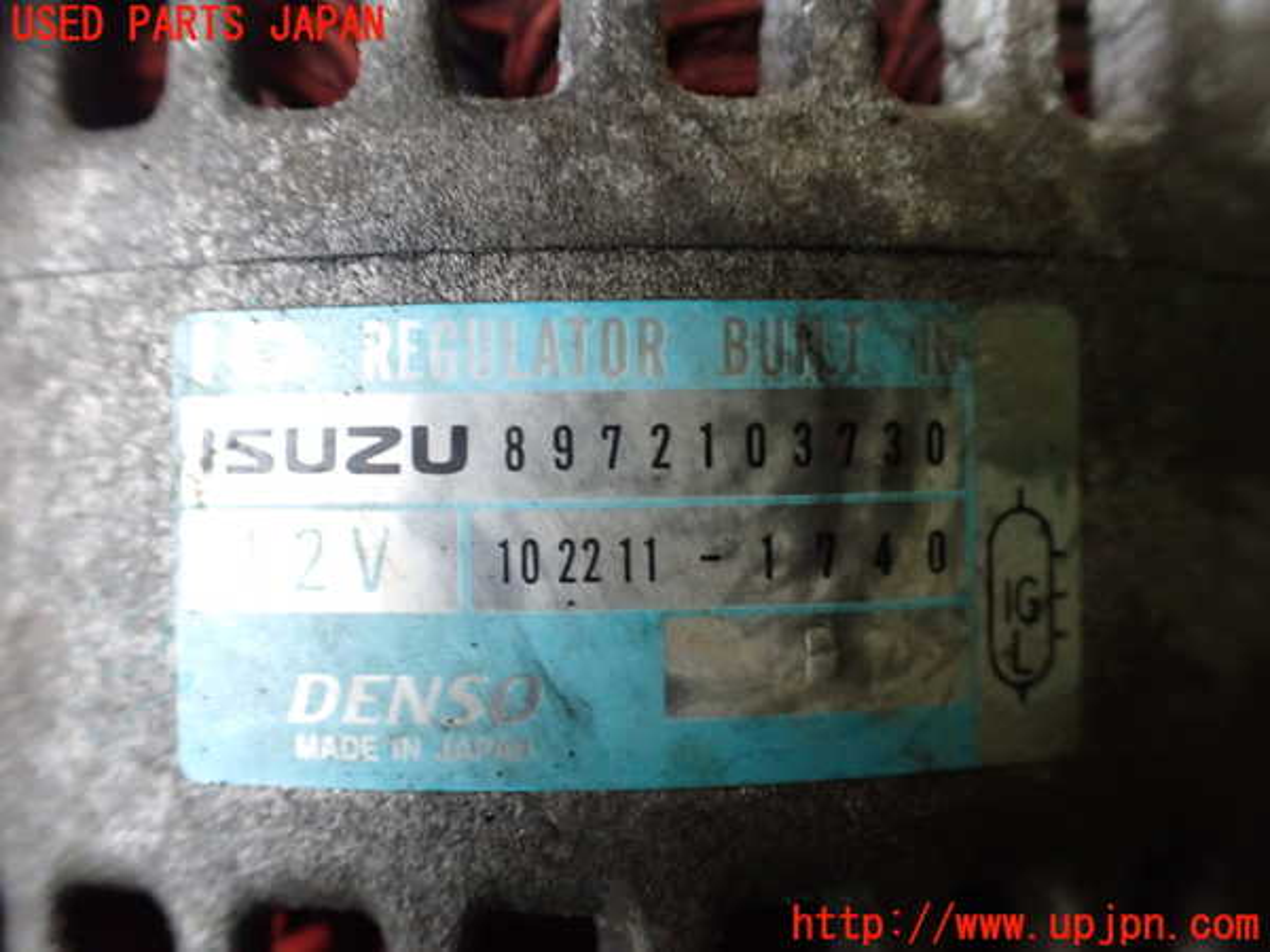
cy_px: 476
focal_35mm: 30
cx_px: 635
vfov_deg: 46.8
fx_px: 1101
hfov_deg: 60.0
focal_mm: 5.4
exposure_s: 1/30
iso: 800
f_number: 2.3
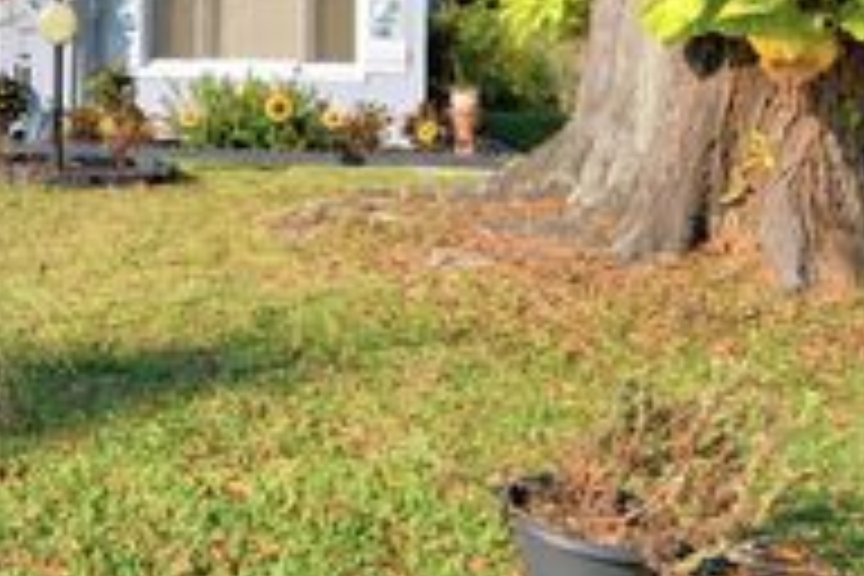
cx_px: 14
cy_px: 11
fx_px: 936
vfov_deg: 31.8
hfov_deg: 43.1
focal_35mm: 39
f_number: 4.5
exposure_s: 1/1600
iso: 100
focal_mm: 10
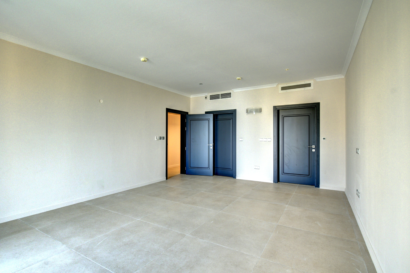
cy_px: 136
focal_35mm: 16
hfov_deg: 95.0
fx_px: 188
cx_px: 205
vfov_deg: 72.1
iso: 200
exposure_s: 1/20
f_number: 9
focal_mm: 11
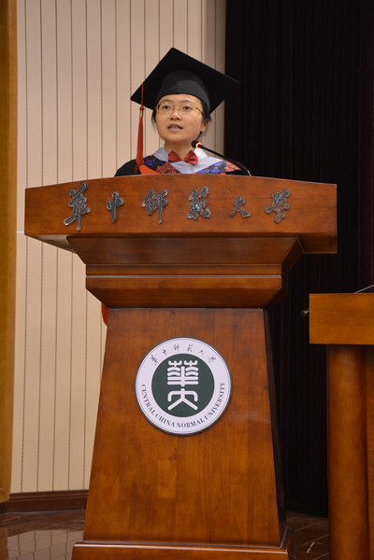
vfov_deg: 29.9
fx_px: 1052
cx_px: 187
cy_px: 280
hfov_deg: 20.2
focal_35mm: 68
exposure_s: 1/8
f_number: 4.8
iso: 800
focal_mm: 45
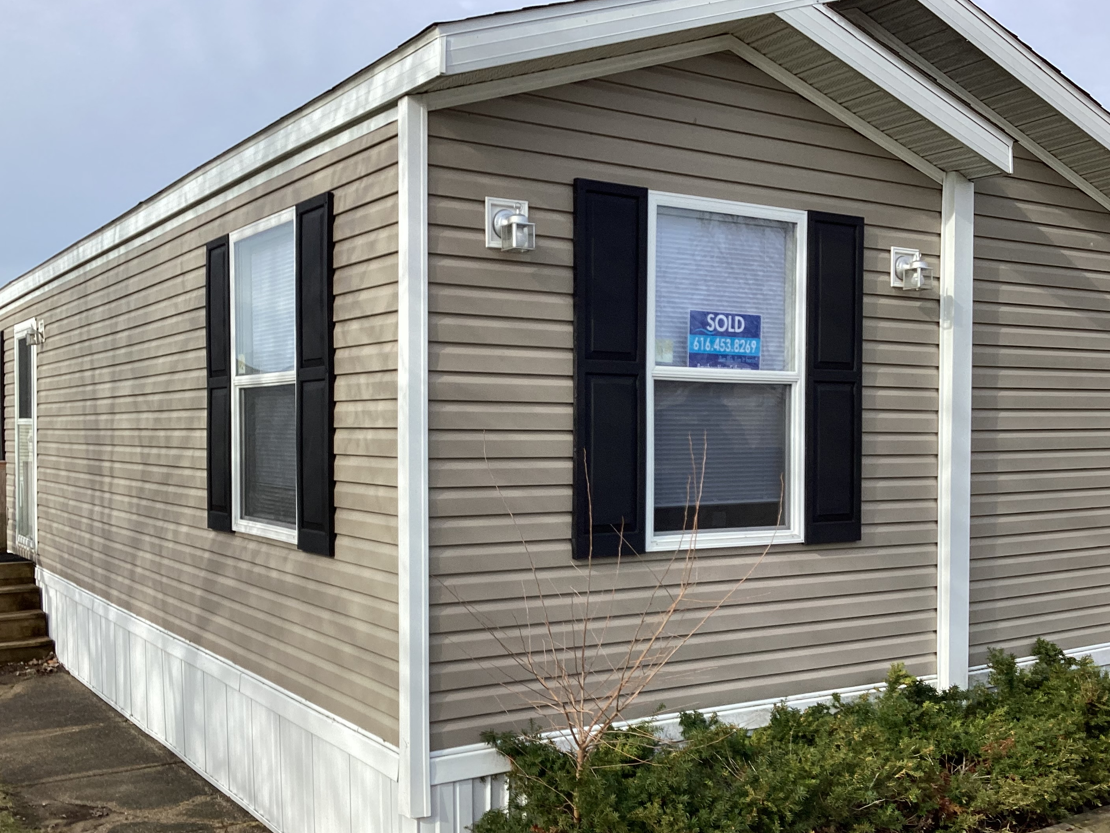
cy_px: 453
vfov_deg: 39.6
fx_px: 1154
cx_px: 511
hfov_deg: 51.3
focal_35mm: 36
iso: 25
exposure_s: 1/1072
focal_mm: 3.3
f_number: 2.4
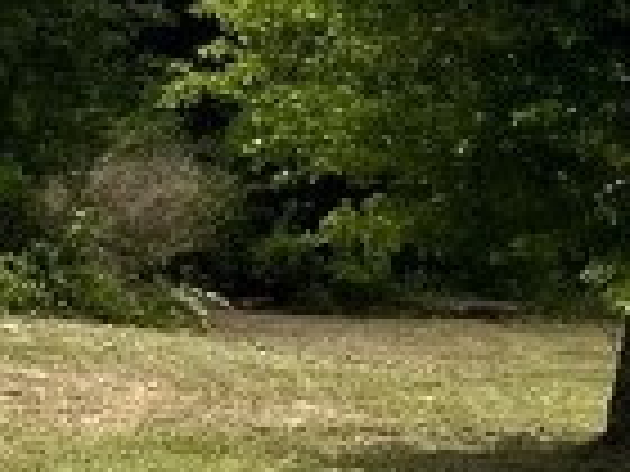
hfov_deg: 8.2
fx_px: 3458
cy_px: 517
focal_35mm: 190
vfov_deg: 7.8
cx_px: 2142
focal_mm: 5.1
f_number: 1.6
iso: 50
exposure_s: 1/4310
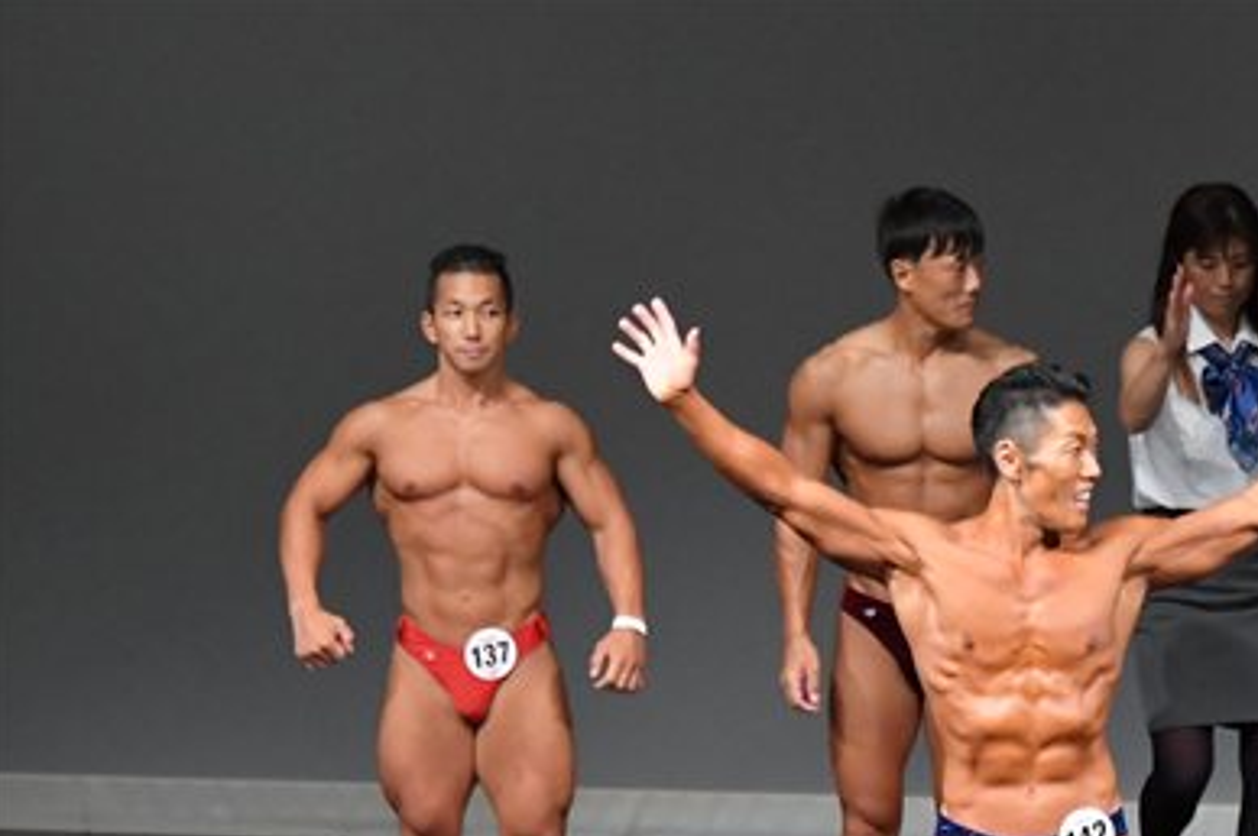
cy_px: 830
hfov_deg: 4.6
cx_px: 1243
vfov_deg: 3.0
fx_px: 15711
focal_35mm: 450
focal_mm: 150
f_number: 5.6
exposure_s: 1/400
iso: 5000
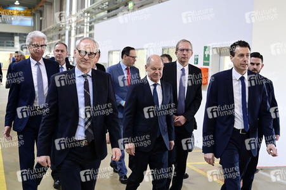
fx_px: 413
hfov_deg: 38.2
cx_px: 143
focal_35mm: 52
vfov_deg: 26.0
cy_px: 95
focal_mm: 52
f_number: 3.2
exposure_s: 1/320
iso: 5000
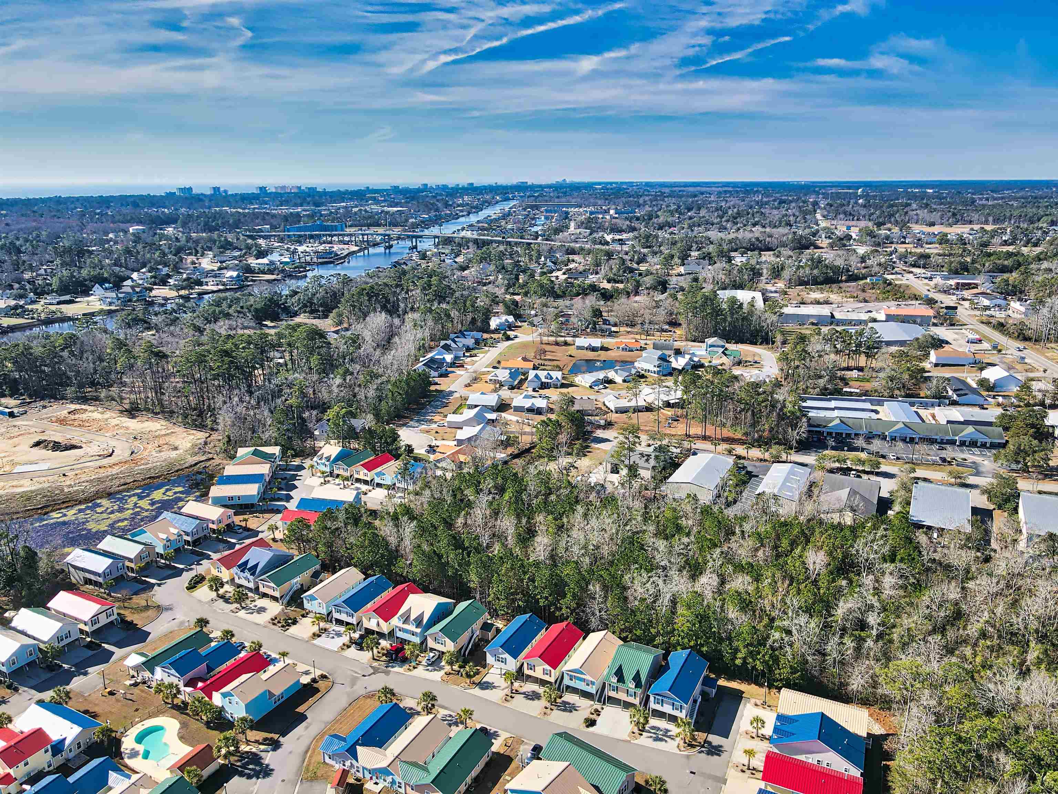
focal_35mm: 24
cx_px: 529
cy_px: 397
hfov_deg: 71.6
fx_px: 734
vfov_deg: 56.8
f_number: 2.8
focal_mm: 4.5
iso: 100
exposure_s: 1/640
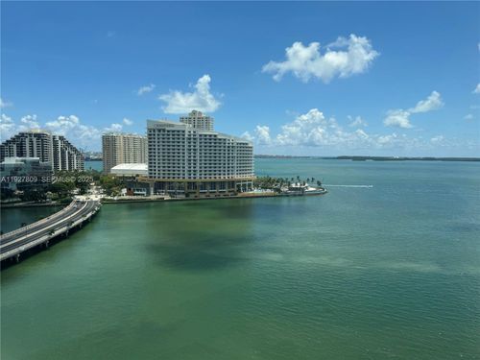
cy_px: 180
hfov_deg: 71.6
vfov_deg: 56.8
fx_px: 333
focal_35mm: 24
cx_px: 240
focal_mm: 6.76
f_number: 1.78
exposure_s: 1/3802
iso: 80
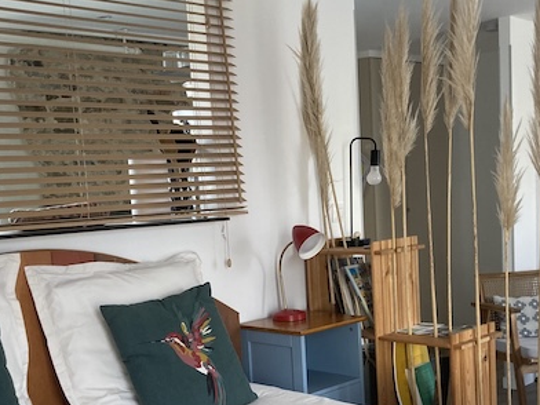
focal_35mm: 50
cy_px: 294
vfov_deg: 28.8
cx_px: 300
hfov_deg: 38.1
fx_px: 780
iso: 125
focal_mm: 3.99
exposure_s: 1/60
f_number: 1.8
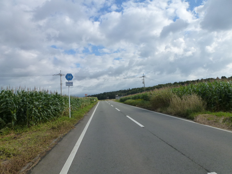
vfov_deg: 56.8
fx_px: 161
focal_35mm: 24
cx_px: 116
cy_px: 87
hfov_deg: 71.6
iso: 160
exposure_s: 1/1000
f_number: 4
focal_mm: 4.3
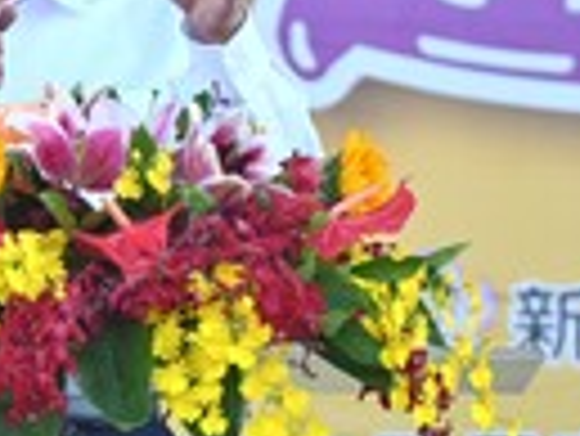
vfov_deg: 3.4
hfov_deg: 4.6
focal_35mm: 432
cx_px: -31
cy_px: -79
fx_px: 7245
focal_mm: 145
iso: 500
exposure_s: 1/250
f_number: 7.1
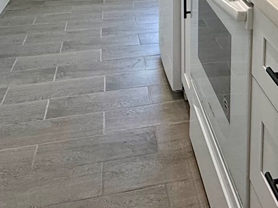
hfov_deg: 34.8
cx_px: 229
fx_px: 426
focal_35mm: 53
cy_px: -94
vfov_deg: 22.9
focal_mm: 2.22
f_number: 2.2
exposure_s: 1/120
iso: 160
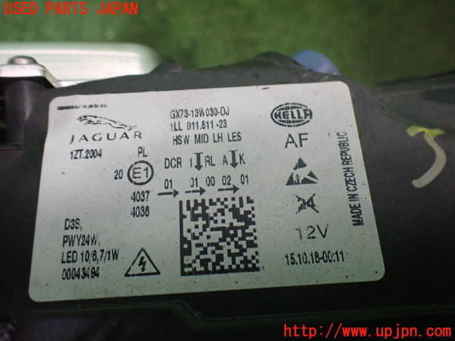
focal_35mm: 30
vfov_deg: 46.8
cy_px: 170
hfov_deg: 60.0
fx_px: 394
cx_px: 228
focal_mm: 5.4
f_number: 2.3
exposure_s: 1/80
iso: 800
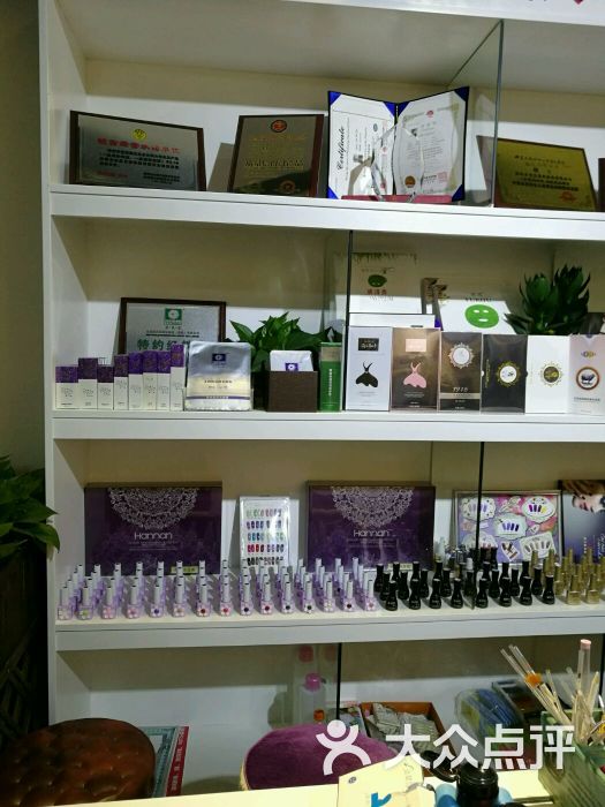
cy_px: 404
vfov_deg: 65.3
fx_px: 629
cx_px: 302
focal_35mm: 27
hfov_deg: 51.4
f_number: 2.2
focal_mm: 4.5
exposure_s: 1/50
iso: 160
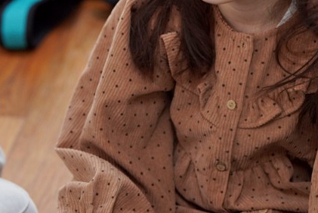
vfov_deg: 5.9
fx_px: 2041
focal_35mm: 231
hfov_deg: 8.9
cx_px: 48
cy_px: 39
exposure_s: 1/160
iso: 1600
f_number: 4
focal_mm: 108
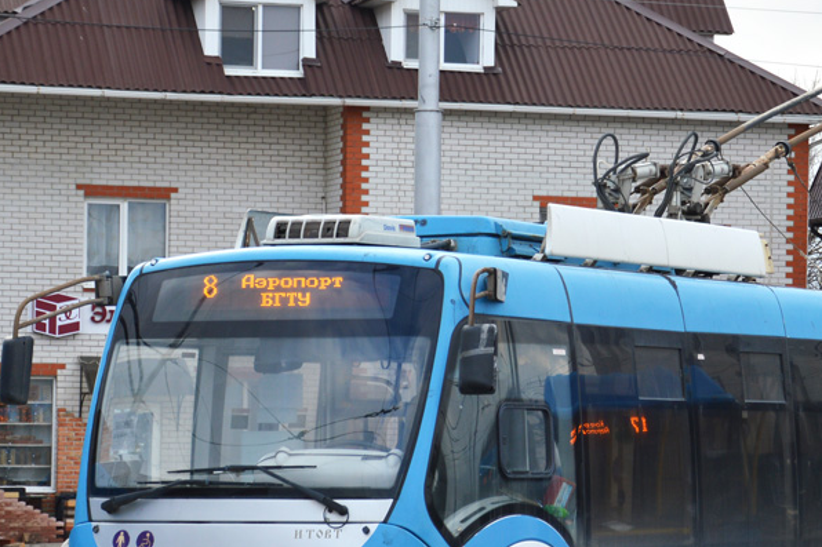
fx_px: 3584
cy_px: 332
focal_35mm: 157
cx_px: 543
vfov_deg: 8.7
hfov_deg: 13.1
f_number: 5.6
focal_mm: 52
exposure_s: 1/160
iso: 100
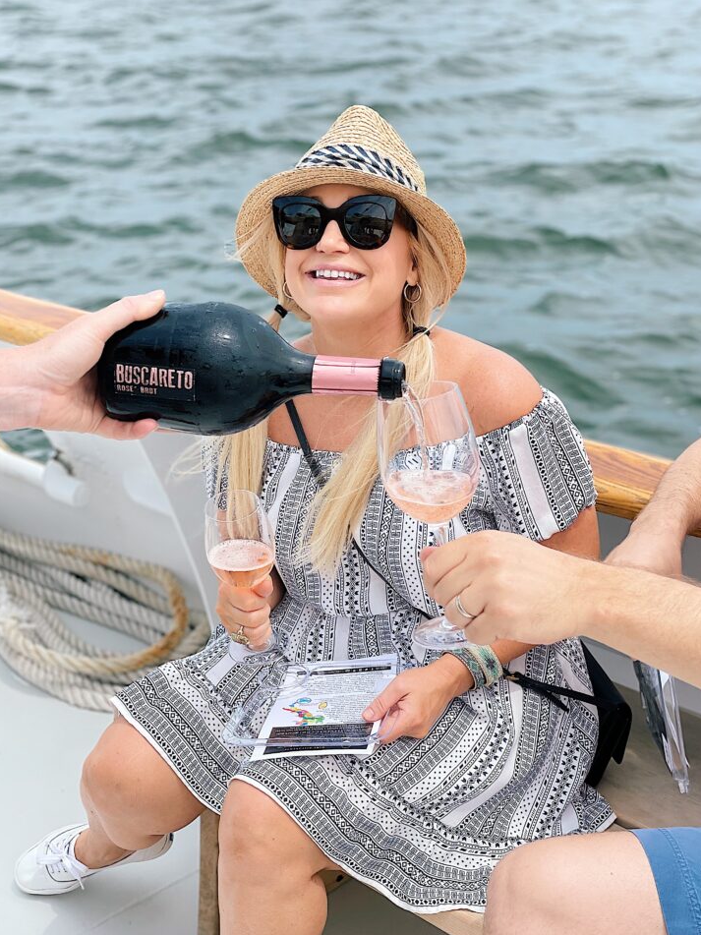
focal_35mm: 56
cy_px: 487
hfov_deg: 26.1
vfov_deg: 34.3
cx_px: 342
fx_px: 1512
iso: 25
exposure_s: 1/959
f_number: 2
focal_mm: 6
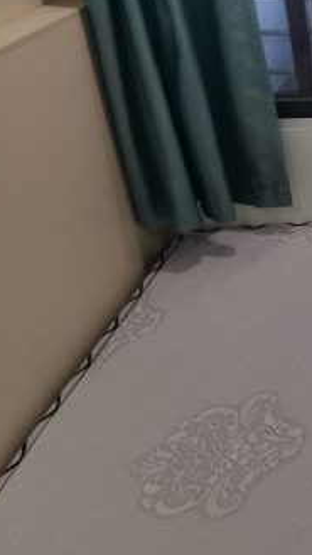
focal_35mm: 45
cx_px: 629
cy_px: 120
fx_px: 662
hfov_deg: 17.9
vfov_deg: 43.6
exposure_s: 1/50
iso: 80
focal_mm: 2.23
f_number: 2.2
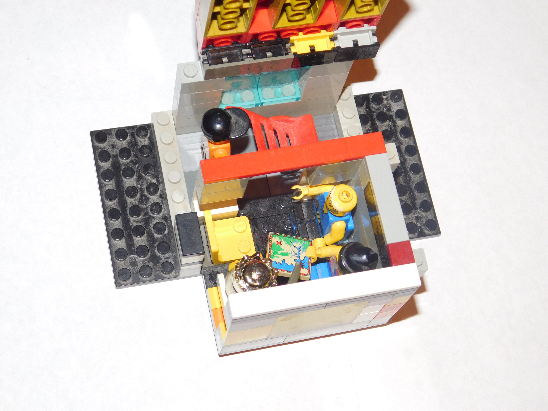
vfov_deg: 20.7
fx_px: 1124
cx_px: 274
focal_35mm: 71
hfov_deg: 27.4
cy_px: 206
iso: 200
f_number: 4.3
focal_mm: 12.6
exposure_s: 1/30
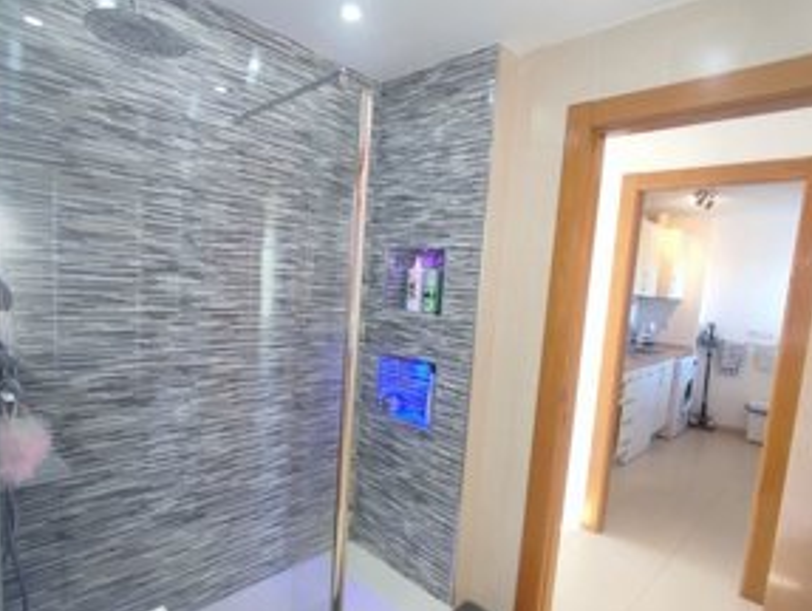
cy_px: 331
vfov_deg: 66.0
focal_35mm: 20
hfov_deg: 81.6
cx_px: 392
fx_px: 470
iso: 199
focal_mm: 1.65
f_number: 2.2
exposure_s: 1/50
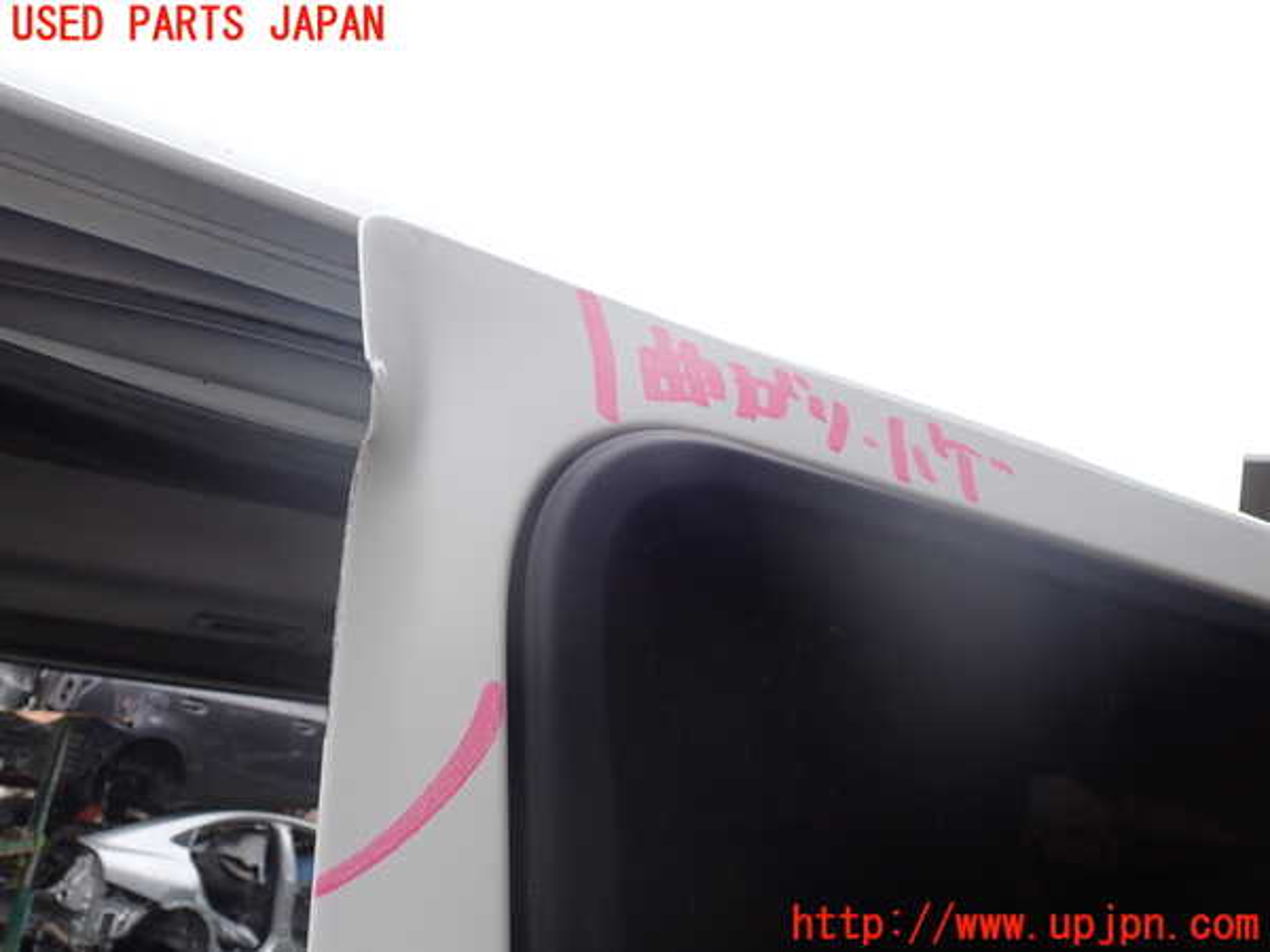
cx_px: 635
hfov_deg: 60.0
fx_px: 1101
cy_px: 476
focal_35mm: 30
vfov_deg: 46.8
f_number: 3.2
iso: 100
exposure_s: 1/160
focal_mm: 5.4
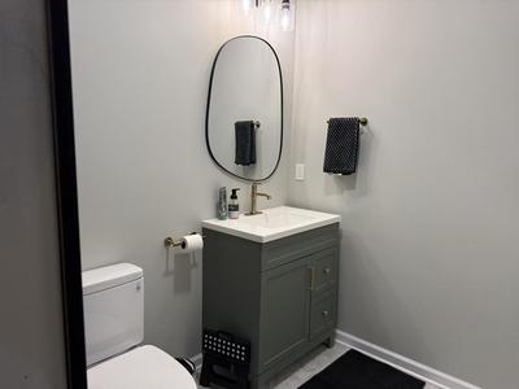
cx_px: 260
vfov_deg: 56.8
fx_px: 360
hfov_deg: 71.6
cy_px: 194
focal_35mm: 24
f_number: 1.78
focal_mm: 6.76
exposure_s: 1/120
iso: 125
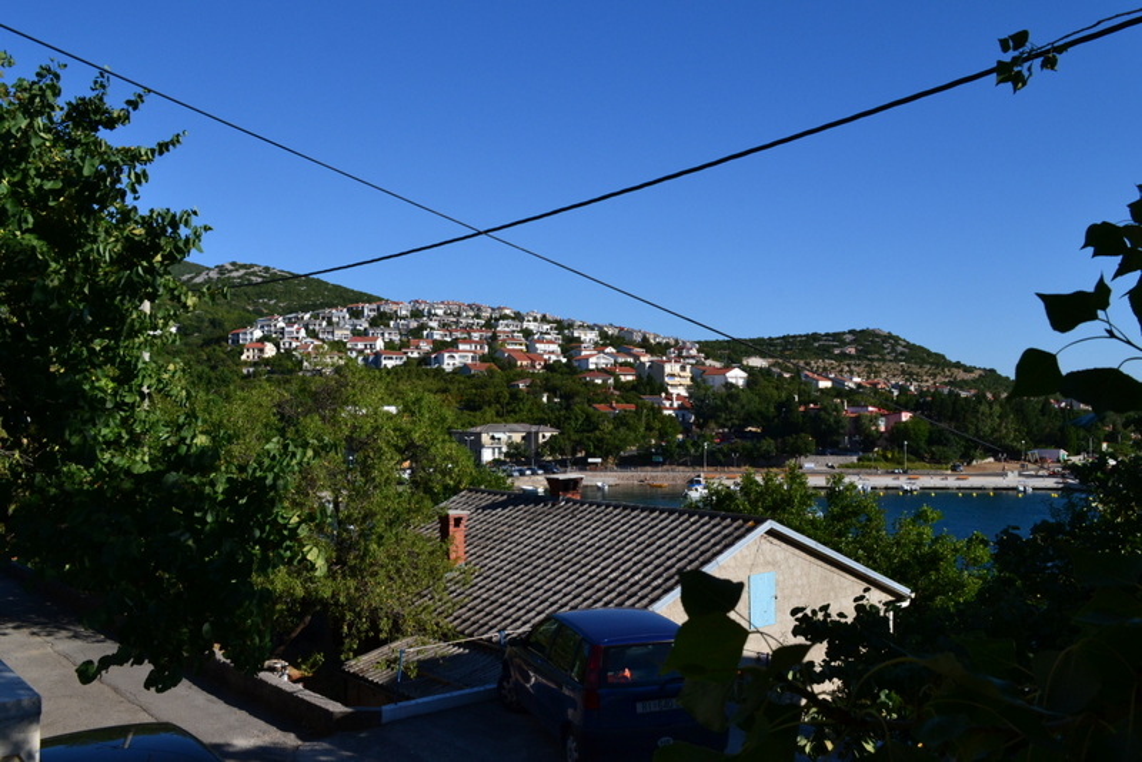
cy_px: 381
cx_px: 571
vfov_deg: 48.0
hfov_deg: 67.4
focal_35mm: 27
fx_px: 857
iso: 400
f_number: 11
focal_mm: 18
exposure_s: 1/500
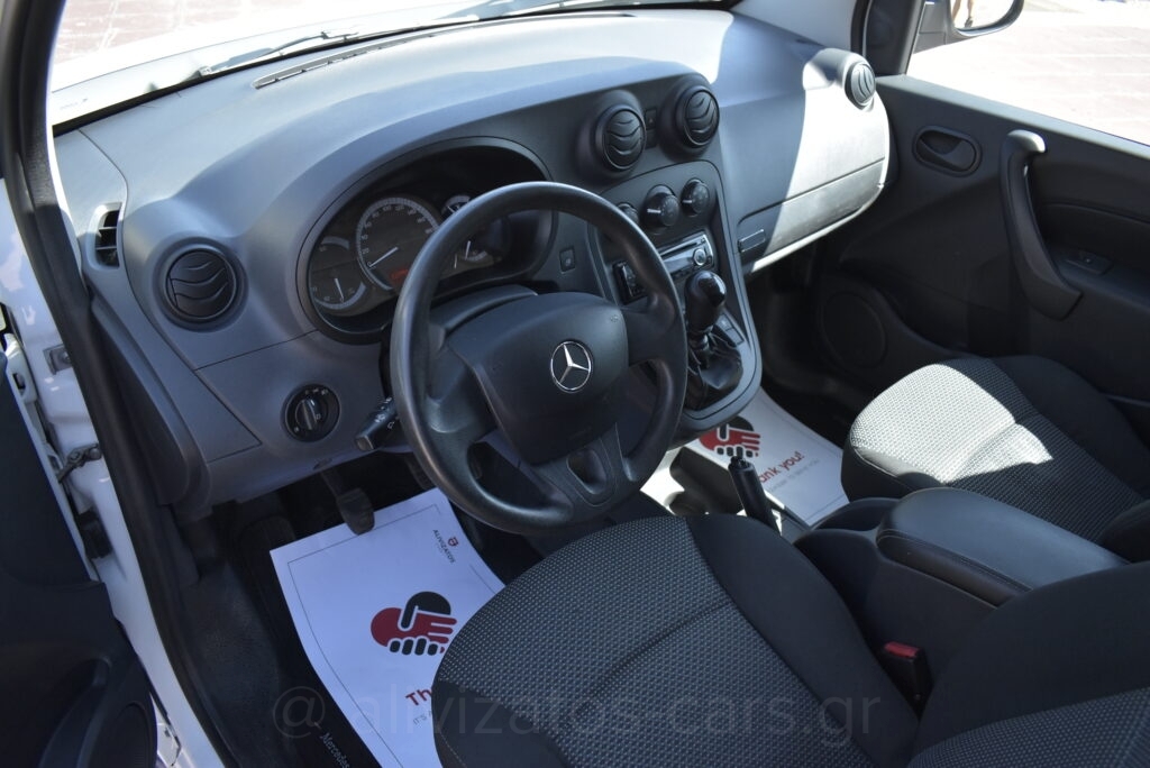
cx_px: 575
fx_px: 863
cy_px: 384
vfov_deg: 48.0
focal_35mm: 27
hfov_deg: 67.4
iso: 1600
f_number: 3.5
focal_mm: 18
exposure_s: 1/1250
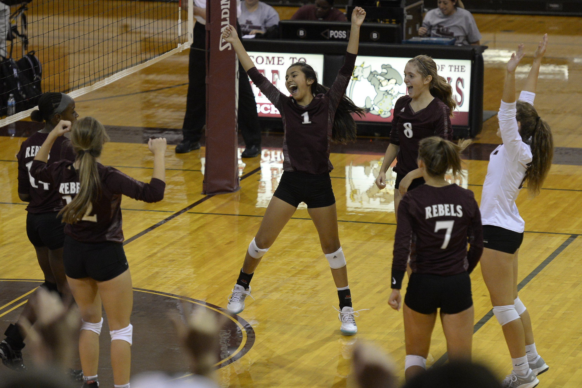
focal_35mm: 135
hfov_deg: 15.2
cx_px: 291
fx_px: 2182
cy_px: 194
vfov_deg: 10.2
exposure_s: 1/640
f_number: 4
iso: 3200
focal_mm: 135
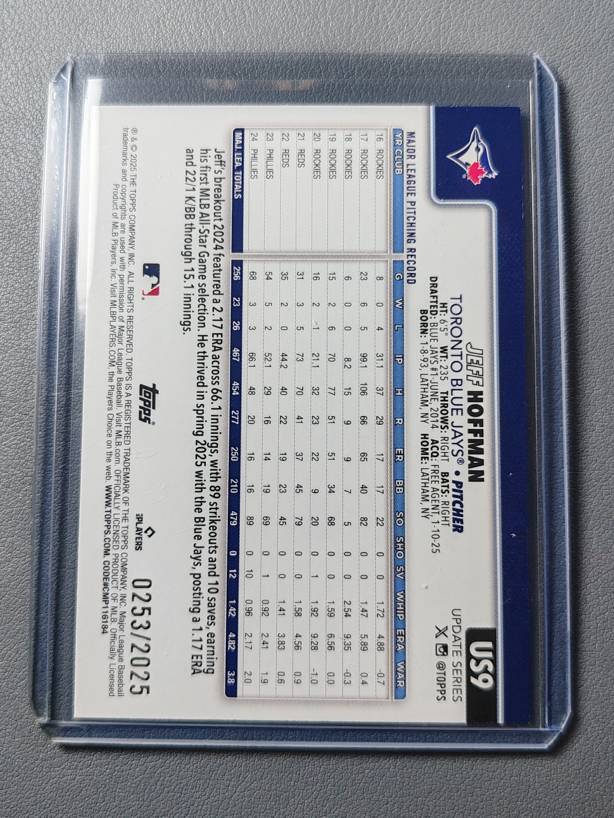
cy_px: 409
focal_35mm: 35
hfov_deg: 40.7
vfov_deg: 52.6
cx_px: 307
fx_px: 828
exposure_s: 1/100
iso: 64
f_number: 1.9
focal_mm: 6.12
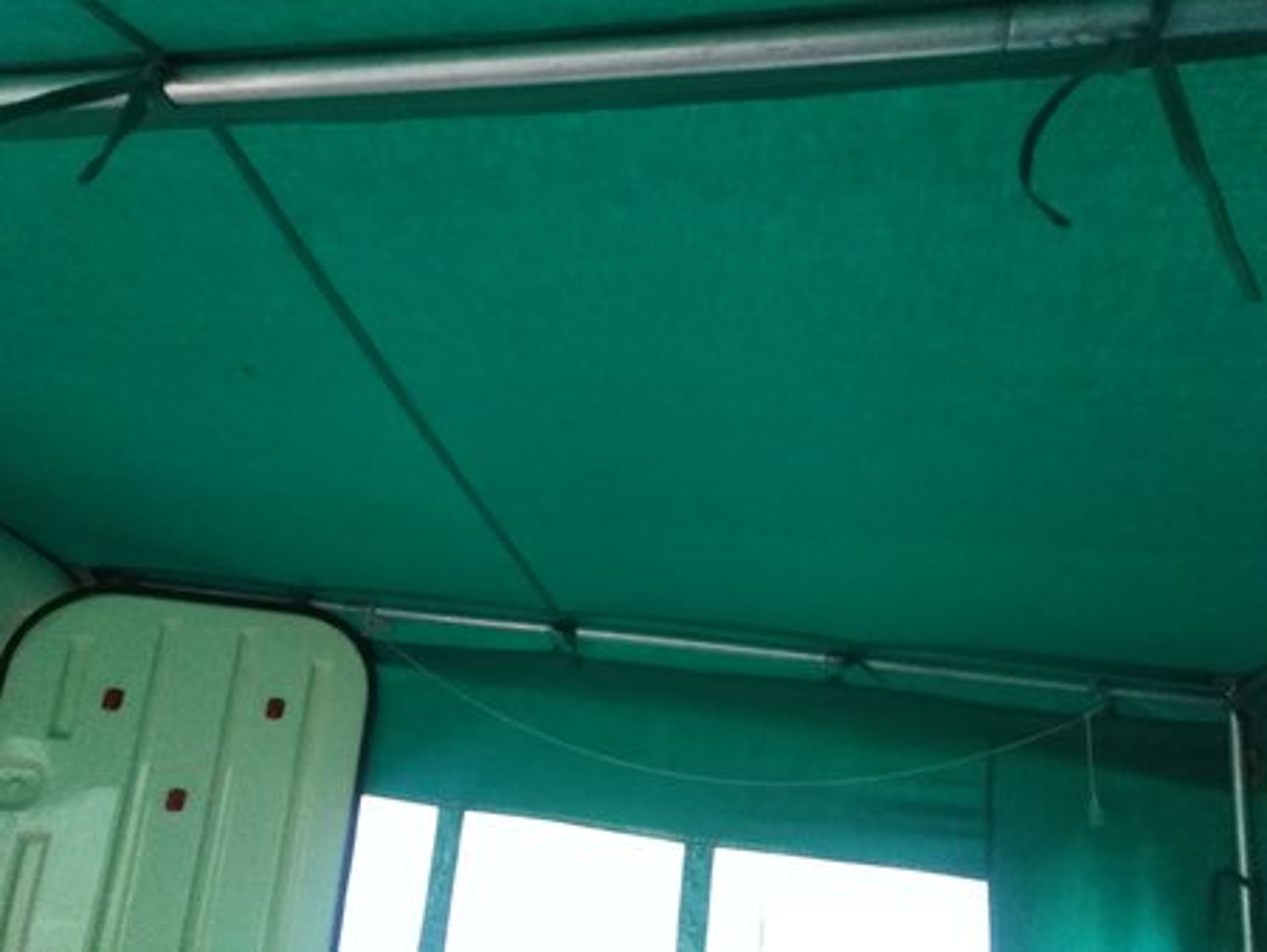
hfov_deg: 67.3
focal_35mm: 26
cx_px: 634
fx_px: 952
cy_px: 476
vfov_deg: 53.1
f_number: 2.2
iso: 1476
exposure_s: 1/15
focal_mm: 3.46
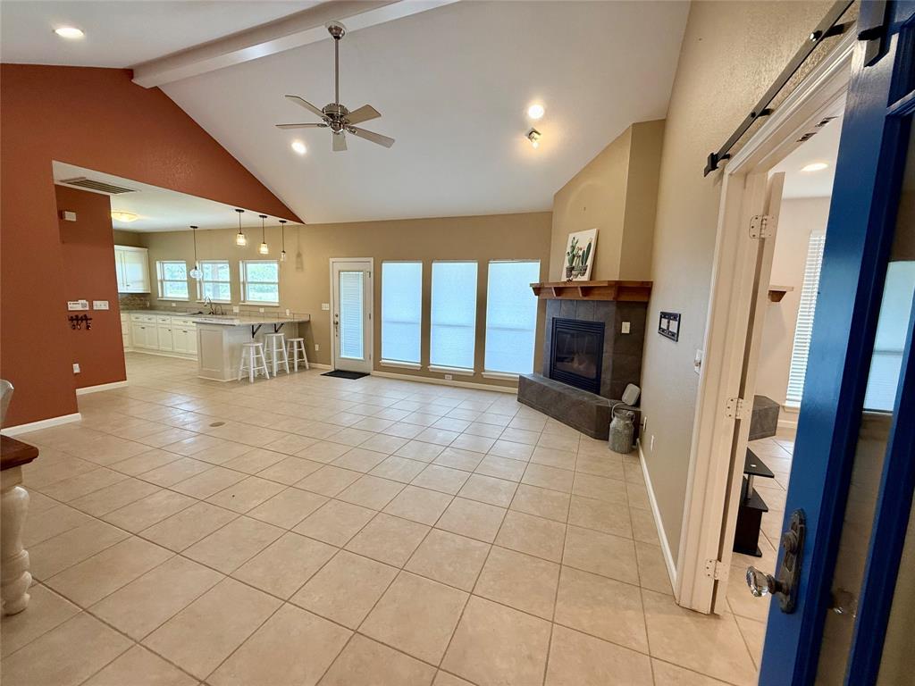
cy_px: 343
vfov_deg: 85.7
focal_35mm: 14
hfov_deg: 102.1
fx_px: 370
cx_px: 458
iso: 160
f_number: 2.2
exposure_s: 1/120
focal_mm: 2.22
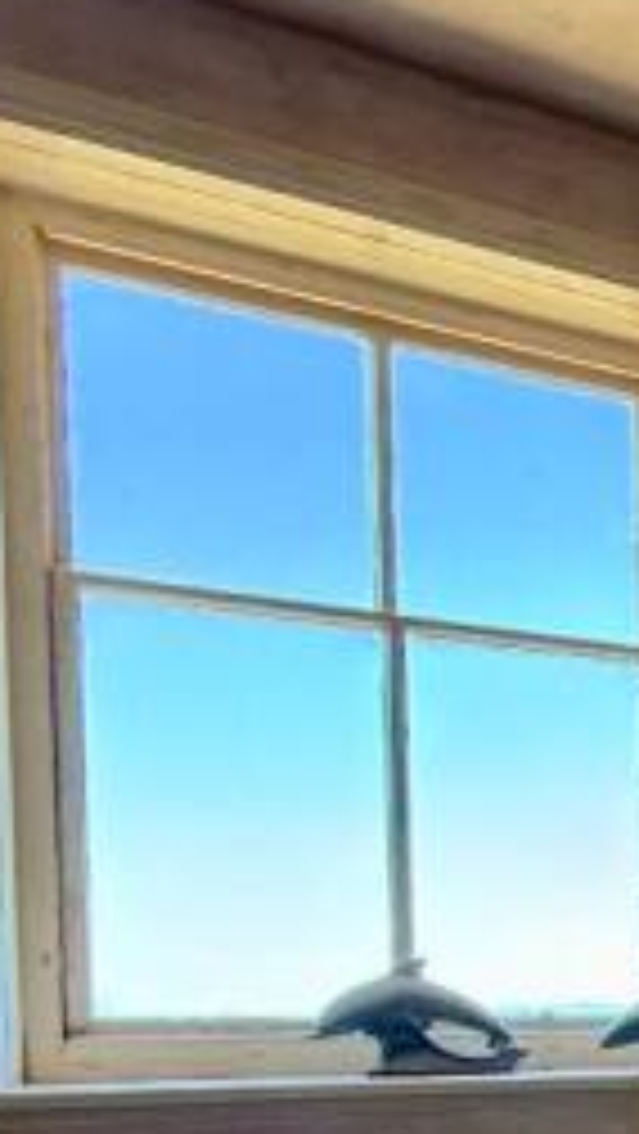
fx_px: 1865
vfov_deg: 31.7
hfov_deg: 13.9
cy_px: 1089
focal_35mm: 62
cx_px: 1526
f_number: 2.2
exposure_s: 1/99
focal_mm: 2.22
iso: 125
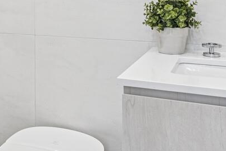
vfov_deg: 22.9
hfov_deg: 34.2
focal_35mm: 56
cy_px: -10
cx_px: 34
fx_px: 352
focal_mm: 15
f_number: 14
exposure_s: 1/6
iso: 640
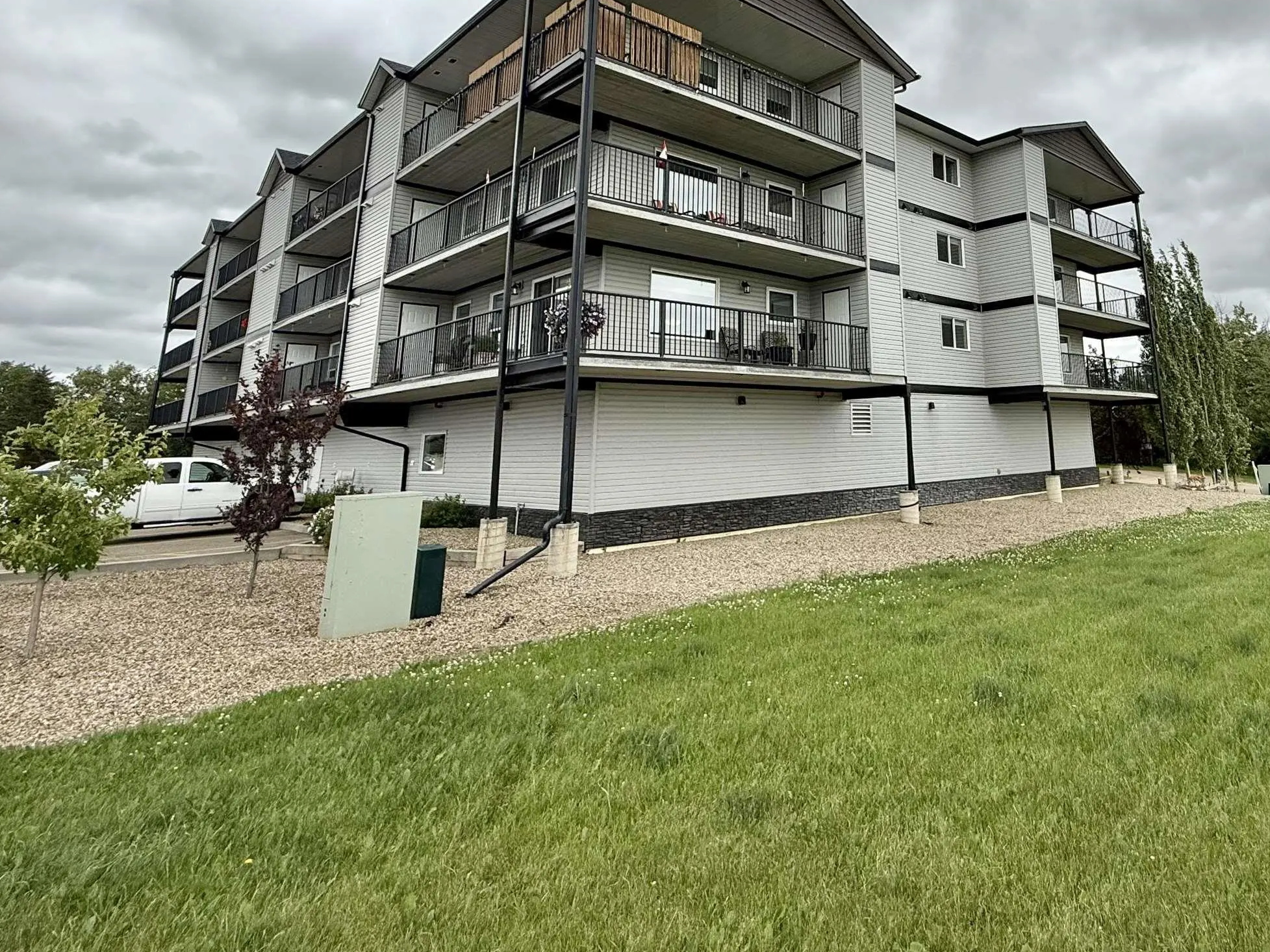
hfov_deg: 74.2
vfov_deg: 58.1
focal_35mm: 22
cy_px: 243
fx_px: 807
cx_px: 842
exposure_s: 1/1068
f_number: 2.2
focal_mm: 2.22
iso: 50
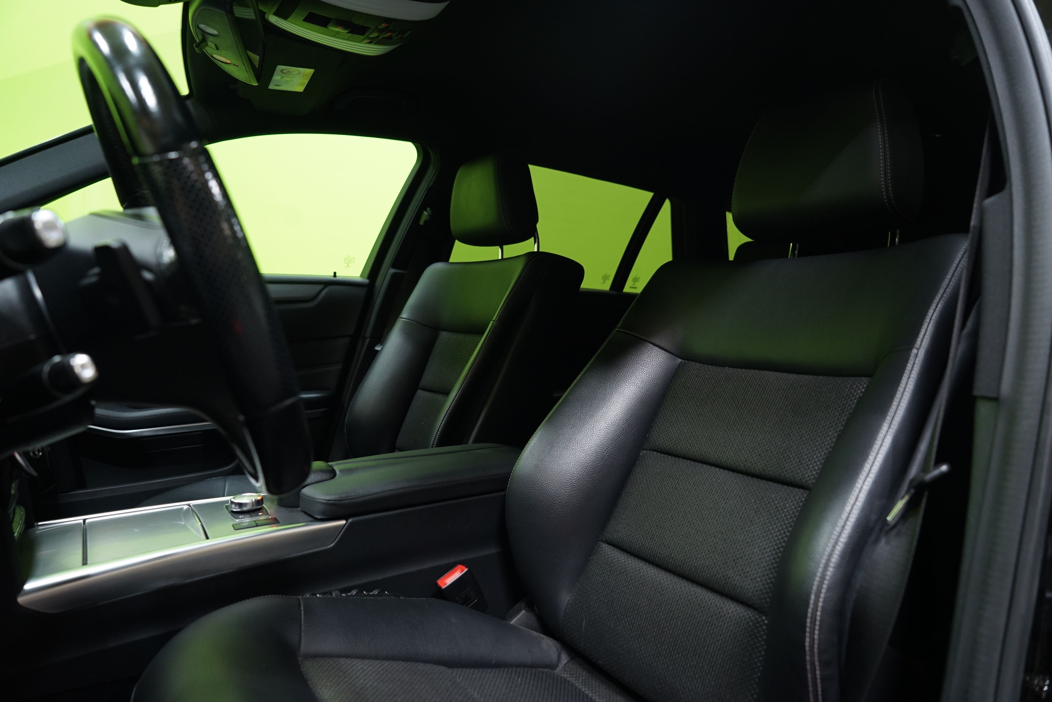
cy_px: 351
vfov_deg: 53.1
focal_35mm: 24
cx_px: 526
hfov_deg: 73.7
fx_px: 701
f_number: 4.5
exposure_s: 1/20
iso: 1000
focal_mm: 24
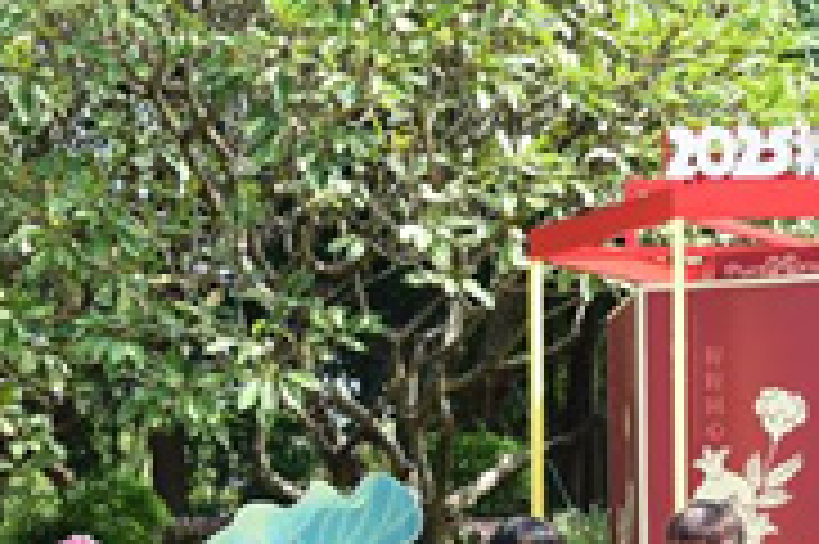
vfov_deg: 9.0
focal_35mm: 151
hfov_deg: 13.5
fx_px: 3432
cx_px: 680
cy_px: 665
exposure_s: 1/800
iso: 1000
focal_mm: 50
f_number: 5.6
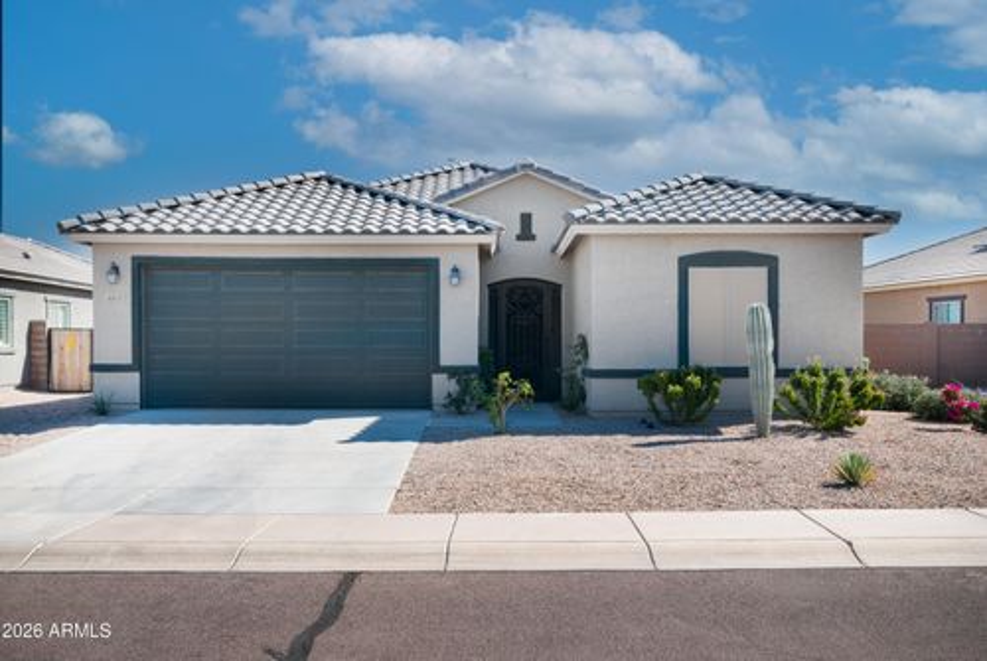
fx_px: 906
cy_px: 330
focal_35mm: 33
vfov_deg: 40.1
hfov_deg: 57.2
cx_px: 494
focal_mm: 22
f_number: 11
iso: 200
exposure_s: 1/13
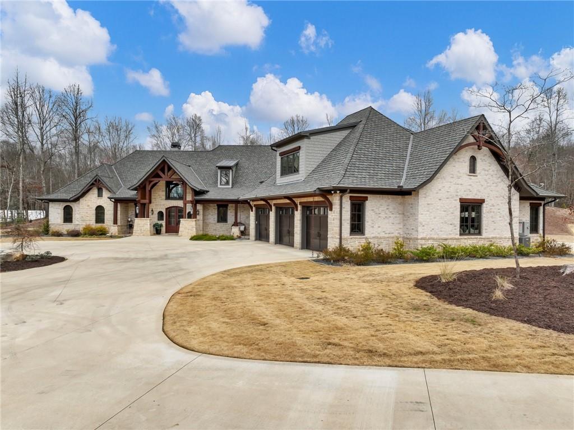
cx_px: 287
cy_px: 215
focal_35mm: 24
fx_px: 398
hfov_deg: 71.6
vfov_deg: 56.8
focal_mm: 12.29
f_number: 8
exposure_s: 1/100
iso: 100
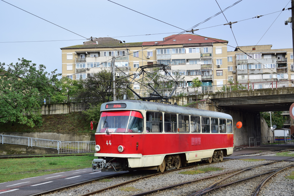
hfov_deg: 38.9
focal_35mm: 51
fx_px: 417
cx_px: 147
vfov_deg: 26.5
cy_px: 98
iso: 200
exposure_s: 1/400
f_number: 6.3
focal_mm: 34
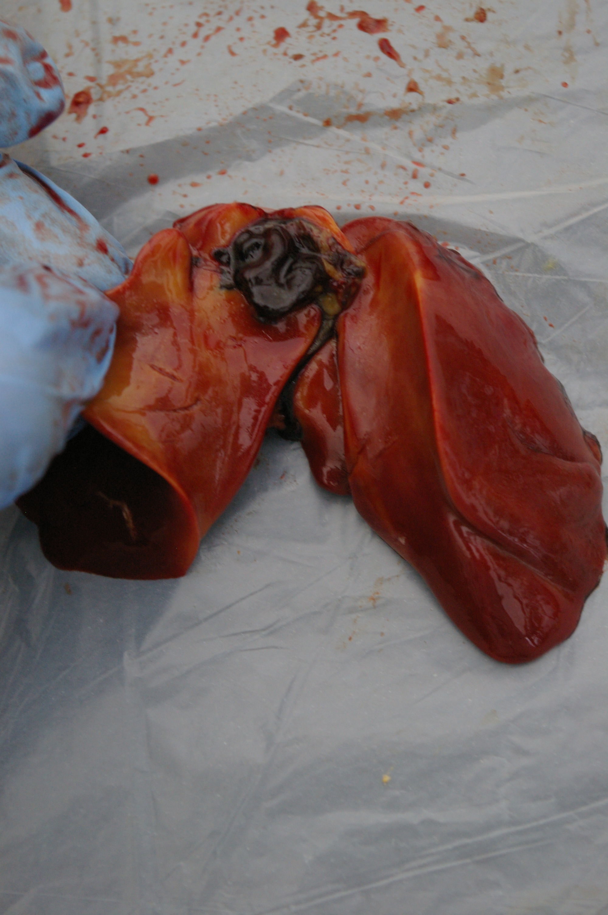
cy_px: 458
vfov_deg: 24.6
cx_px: 304
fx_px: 2094
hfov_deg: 16.5
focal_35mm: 82
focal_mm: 55
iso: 800
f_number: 8
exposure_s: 1/90
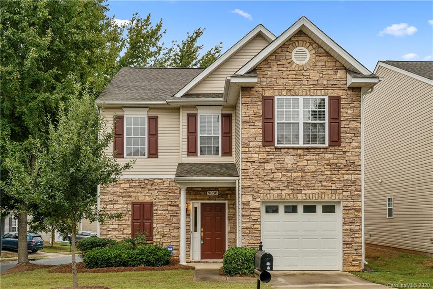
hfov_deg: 54.4
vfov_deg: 37.9
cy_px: 144
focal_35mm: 35
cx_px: 216
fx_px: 421
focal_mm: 35
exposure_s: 1/25
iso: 200
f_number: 10
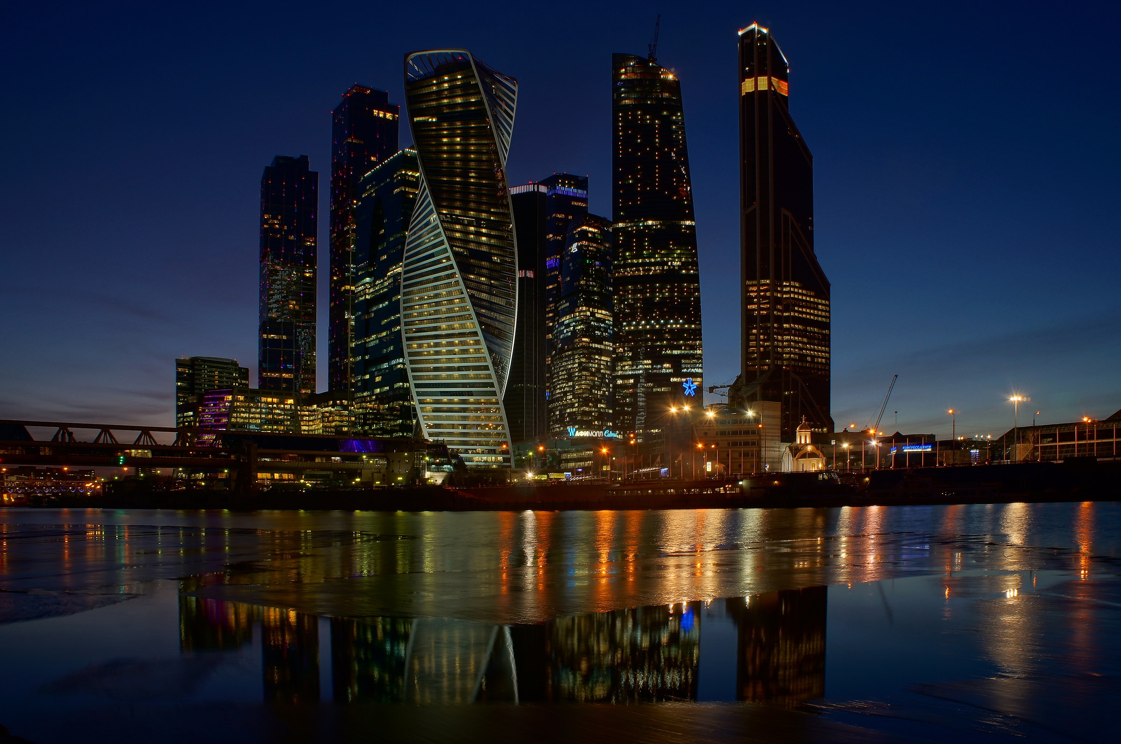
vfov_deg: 47.8
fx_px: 840
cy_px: 372
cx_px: 560
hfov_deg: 67.4
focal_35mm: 27
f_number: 10
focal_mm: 18
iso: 200
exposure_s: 1/1.67
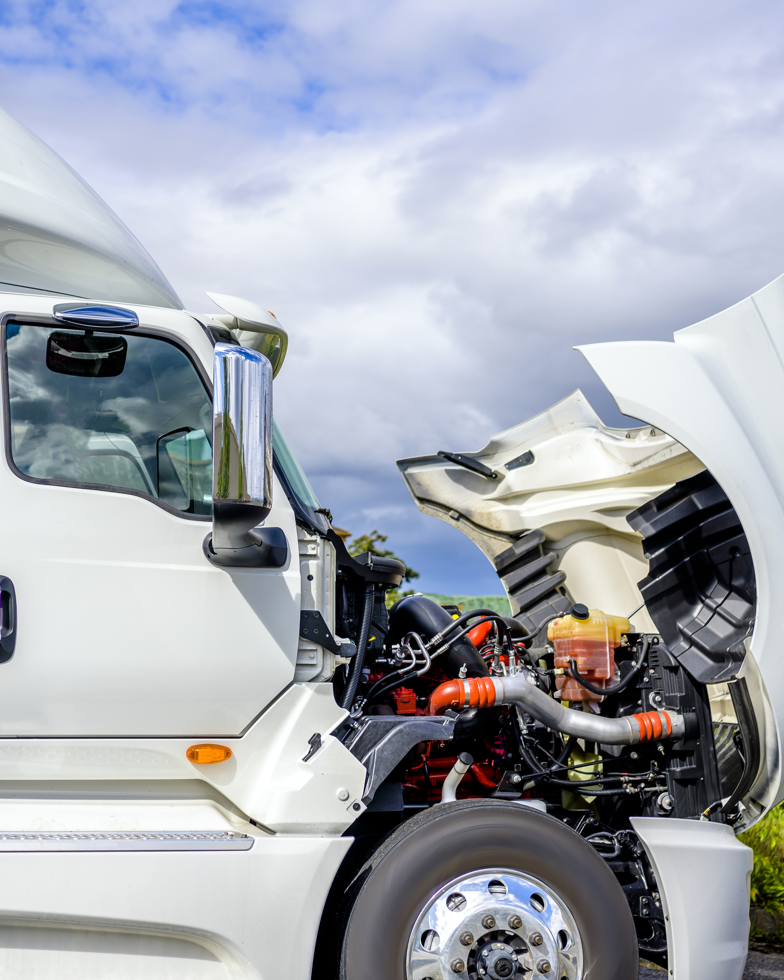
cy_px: 491
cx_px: 311
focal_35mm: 50
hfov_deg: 30.2
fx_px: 1450
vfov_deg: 37.3
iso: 64
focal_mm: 35
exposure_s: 1/1600
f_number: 2.8
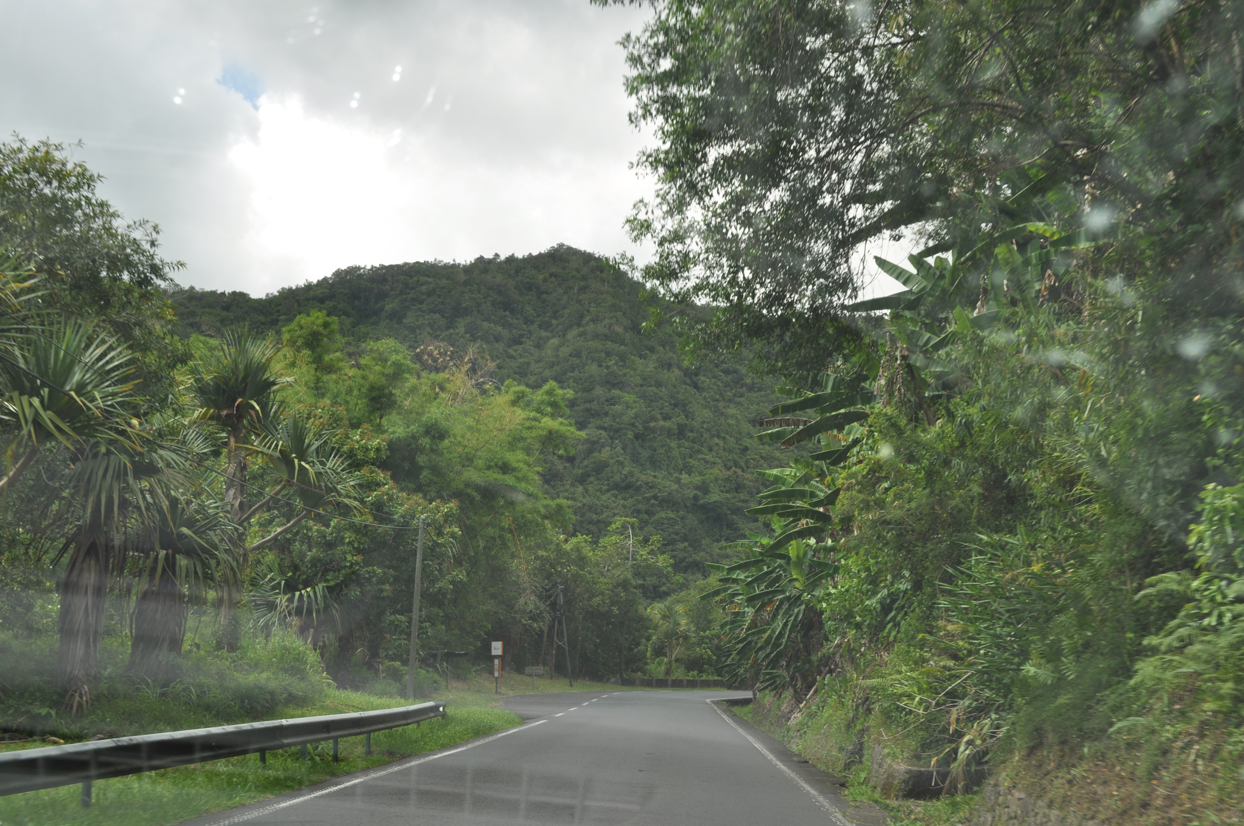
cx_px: 622
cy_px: 413
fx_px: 1346
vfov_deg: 34.1
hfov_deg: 49.6
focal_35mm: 39
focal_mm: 26
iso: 200
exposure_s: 1/200
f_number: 9
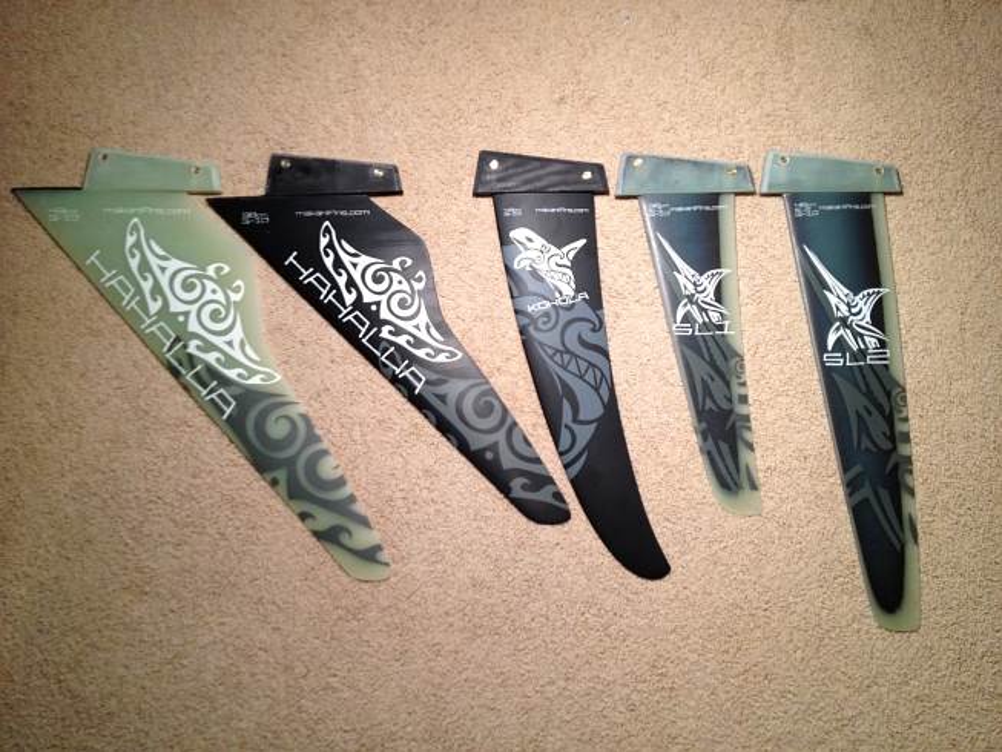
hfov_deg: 52.6
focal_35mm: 35
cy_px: 376
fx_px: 1013
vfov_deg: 40.7
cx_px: 501
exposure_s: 1/20
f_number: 2.4
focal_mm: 4.28
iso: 125
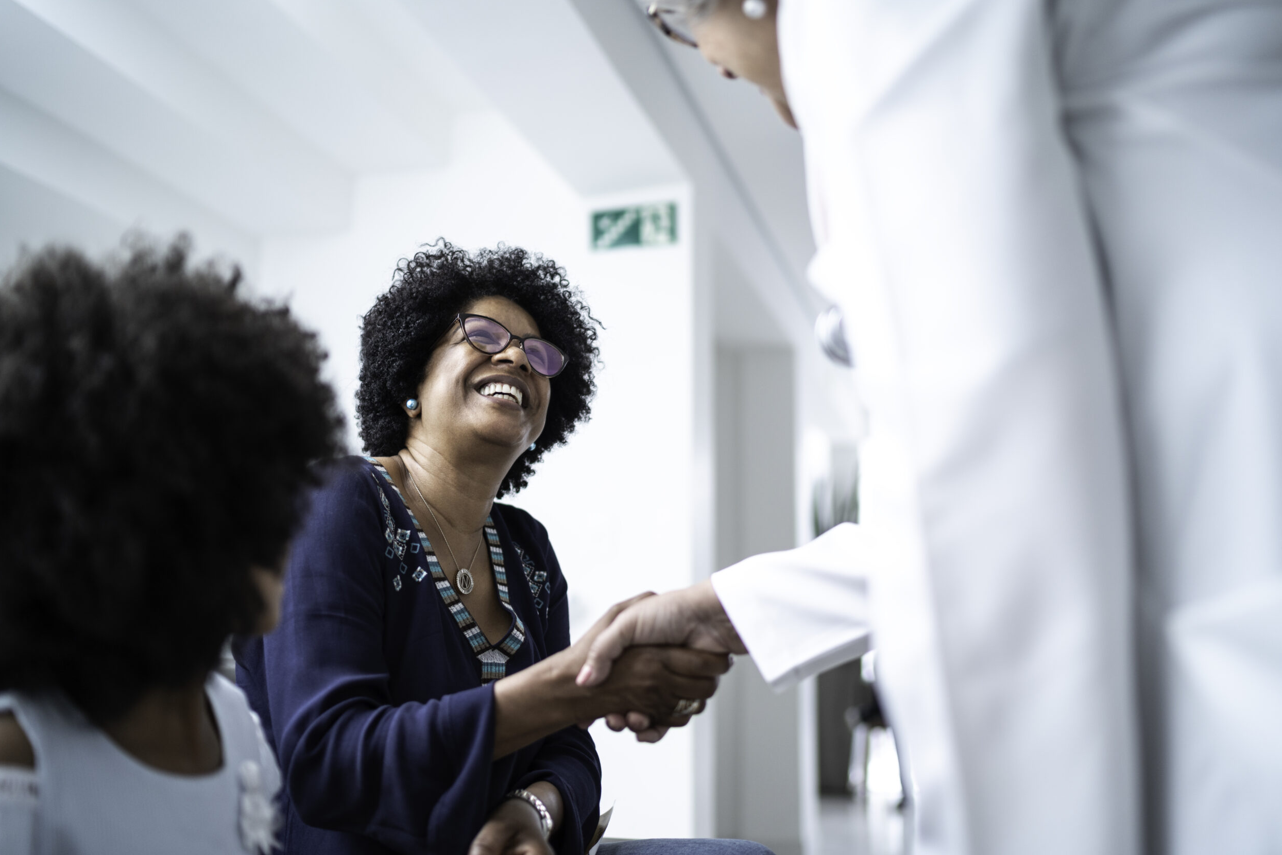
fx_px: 1282
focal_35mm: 36
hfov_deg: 53.1
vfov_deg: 36.9
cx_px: 653
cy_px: 434
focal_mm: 35
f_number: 1.4
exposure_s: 1/250
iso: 250
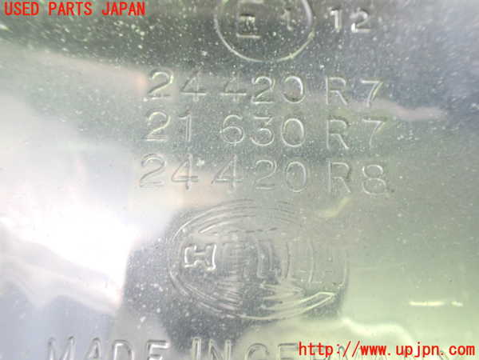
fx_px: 415
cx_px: 240
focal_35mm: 30
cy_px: 180
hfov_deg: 60.0
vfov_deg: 46.8
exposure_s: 1/30
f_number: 2.3
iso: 800
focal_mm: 5.4
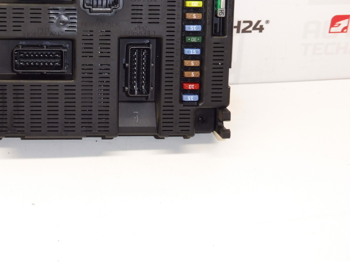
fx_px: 516
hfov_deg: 36.8
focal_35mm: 51
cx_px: 96
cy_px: 41
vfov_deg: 27.8
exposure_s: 1/60
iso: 200
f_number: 4
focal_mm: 5.4
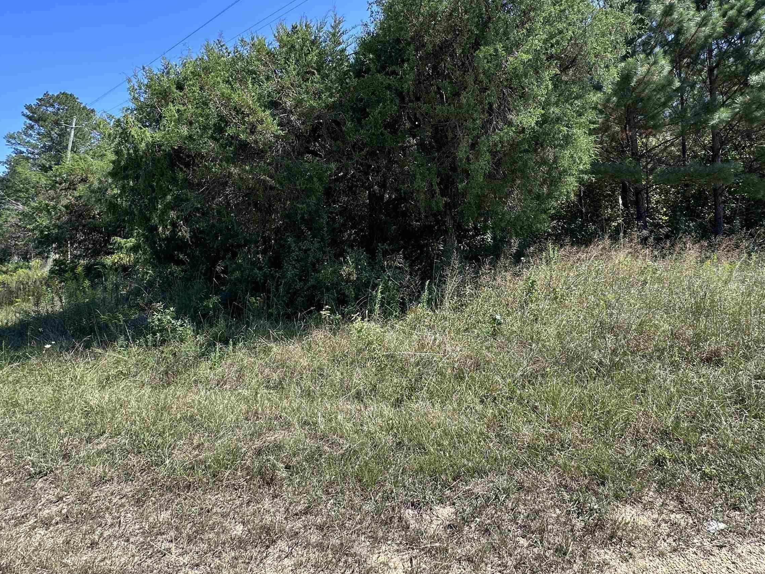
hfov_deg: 84.5
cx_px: 410
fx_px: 420
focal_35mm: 19
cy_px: 206
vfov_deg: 67.3
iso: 40
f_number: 2.2
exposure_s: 1/360
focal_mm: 2.22
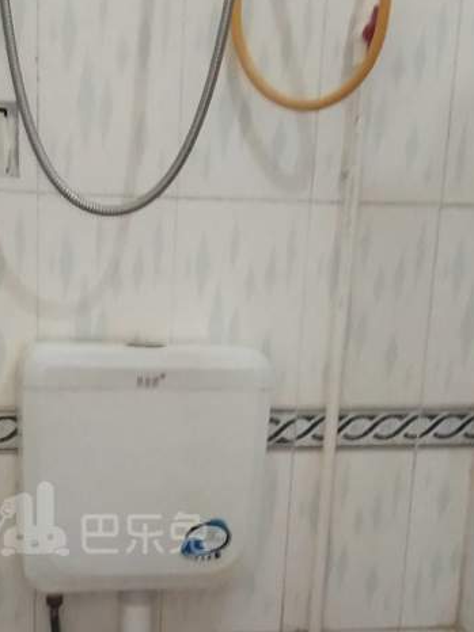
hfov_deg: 20.5
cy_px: 520
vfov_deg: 26.8
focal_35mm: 71
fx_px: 1297
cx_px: 102
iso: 1250
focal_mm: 3.69
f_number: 2.2
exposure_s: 1/16.7
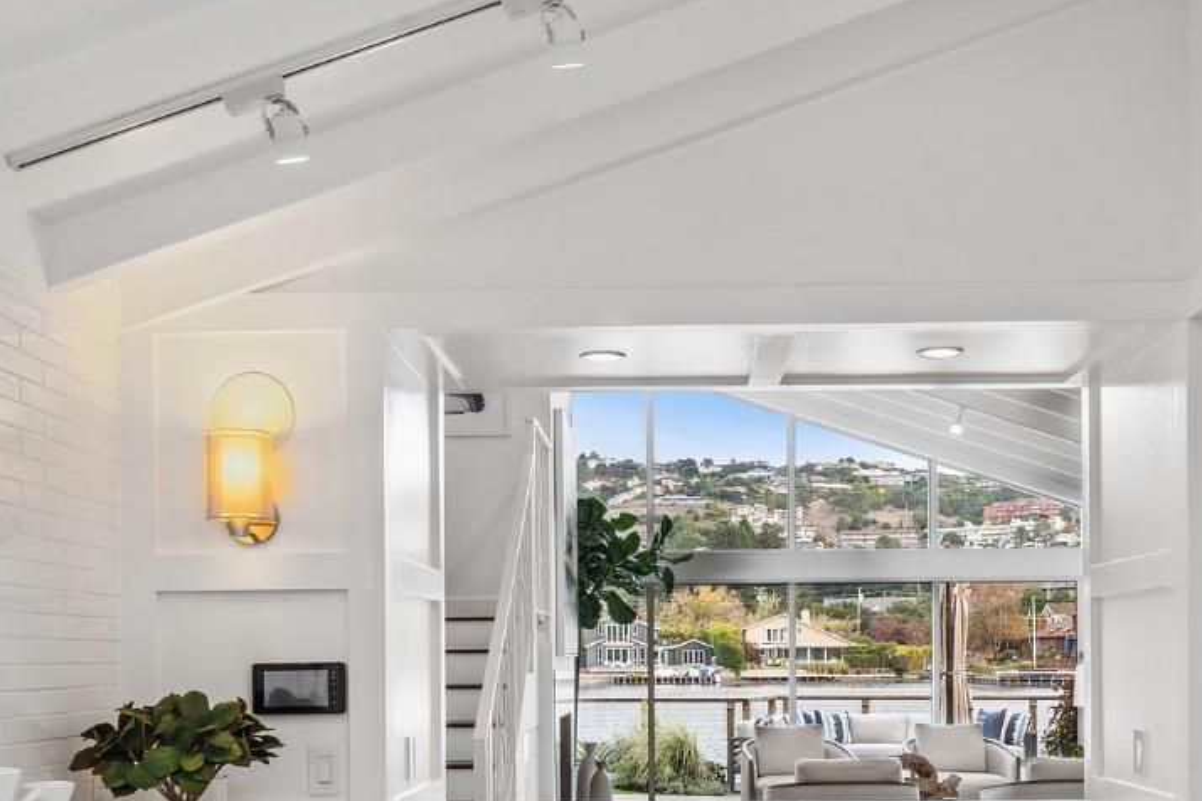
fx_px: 1402
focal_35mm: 42
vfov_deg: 30.9
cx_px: 657
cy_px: 662
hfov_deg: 46.3
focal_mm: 20
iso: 100
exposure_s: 1/8
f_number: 9
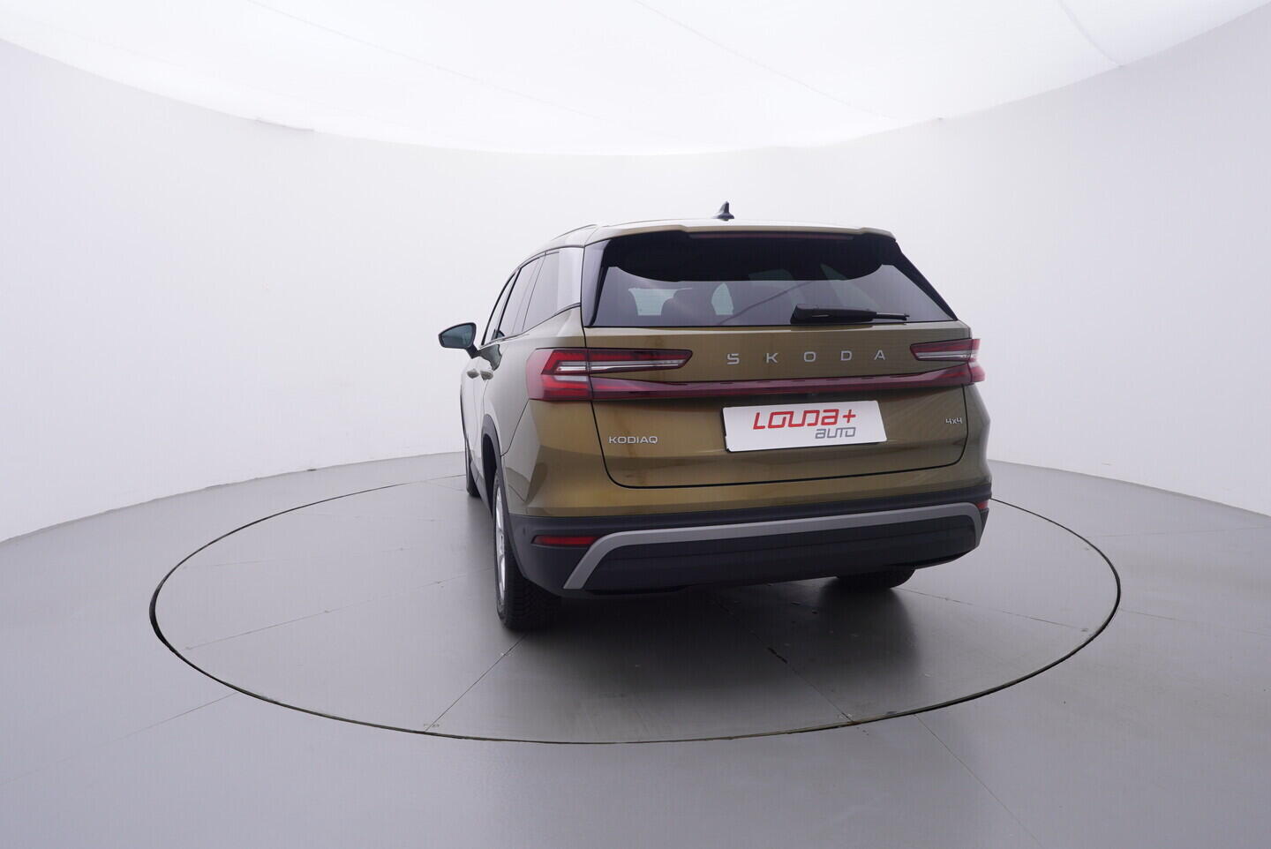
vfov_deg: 56.2
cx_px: 636
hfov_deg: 77.3
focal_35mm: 22
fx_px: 795
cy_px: 424
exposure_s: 1/80
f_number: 5
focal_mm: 15
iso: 200
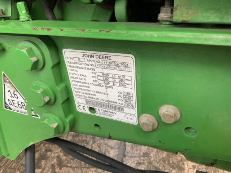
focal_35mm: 29
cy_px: 86
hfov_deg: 61.7
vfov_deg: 48.2
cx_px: 116
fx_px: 194
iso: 25
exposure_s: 1/122
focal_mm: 3
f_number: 1.8
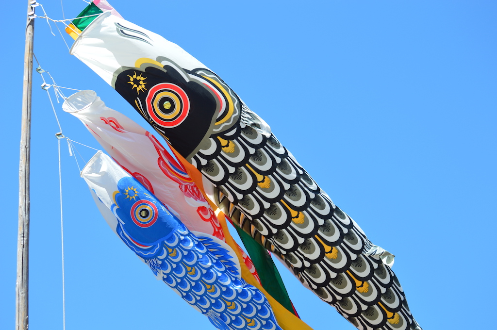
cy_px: 165
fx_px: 1138
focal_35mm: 82
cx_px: 248
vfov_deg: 16.5
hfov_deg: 24.6
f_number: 9
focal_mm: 55
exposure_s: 1/160
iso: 100
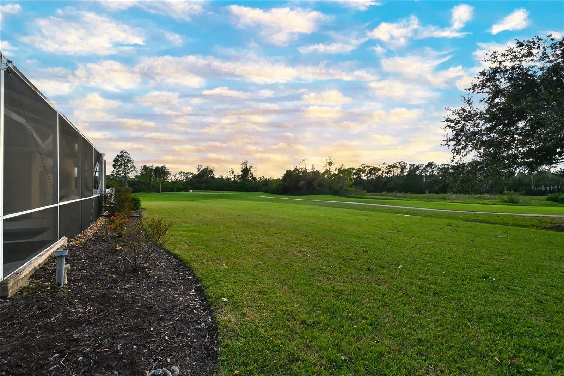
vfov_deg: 77.3
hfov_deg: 100.4
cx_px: 282
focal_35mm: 15
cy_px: 188
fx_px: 235
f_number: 13
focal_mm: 10
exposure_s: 1/200
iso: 640
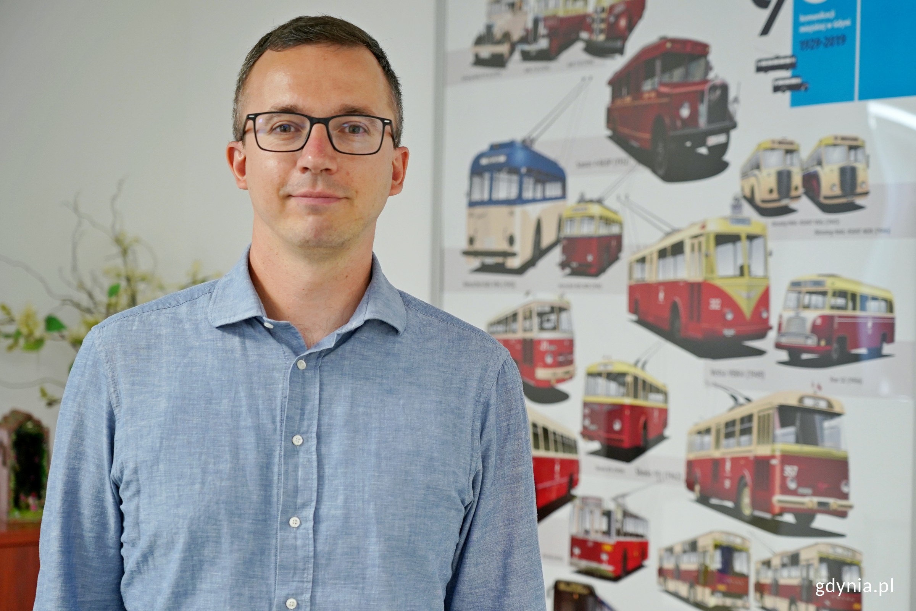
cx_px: 458
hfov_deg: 31.0
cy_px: 306
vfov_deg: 20.9
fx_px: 1654
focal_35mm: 65
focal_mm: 65
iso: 1250
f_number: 4
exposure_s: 1/50
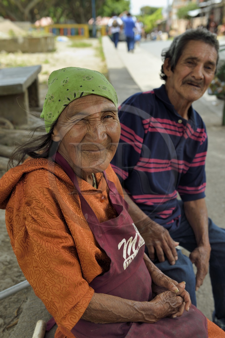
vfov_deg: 41.1
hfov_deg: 28.0
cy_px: 169
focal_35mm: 48
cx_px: 112
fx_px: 451
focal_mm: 48
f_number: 5.6
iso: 200
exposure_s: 1/200
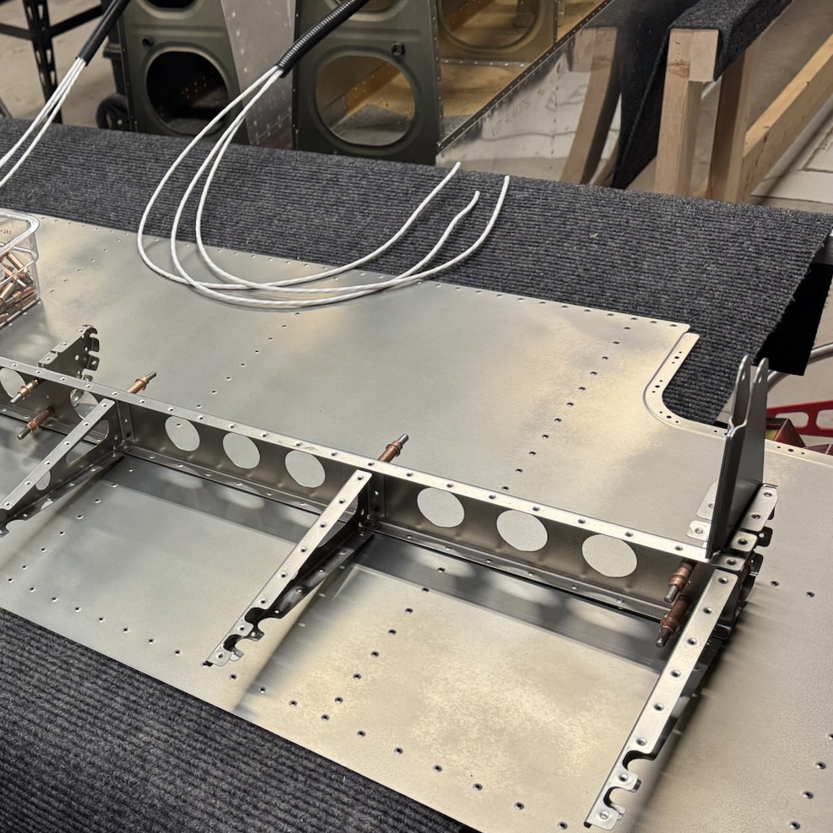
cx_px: 40
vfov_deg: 39.0
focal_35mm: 43
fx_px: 1171
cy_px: 497
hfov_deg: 36.1
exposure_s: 1/120
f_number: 1.78
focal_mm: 6.76
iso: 200
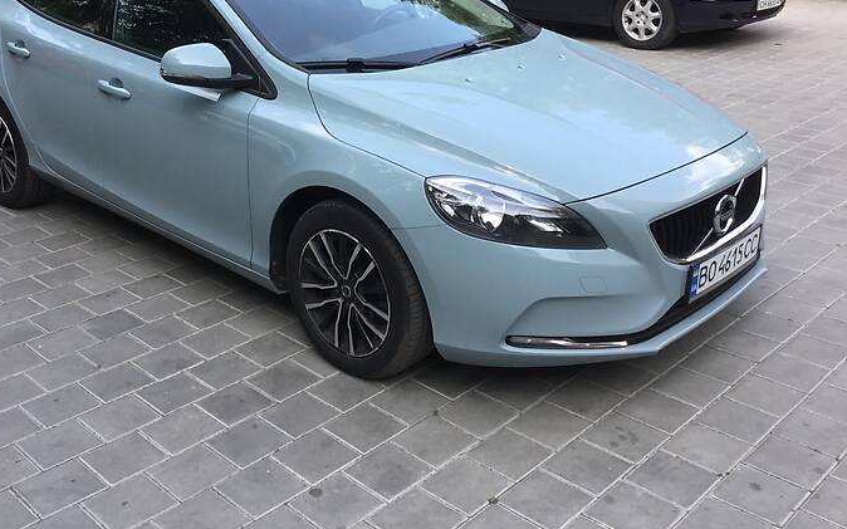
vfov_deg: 32.3
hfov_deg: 50.2
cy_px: 155
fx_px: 900
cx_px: 366
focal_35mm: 39
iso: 25
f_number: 2.4
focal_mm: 3.3
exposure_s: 1/251
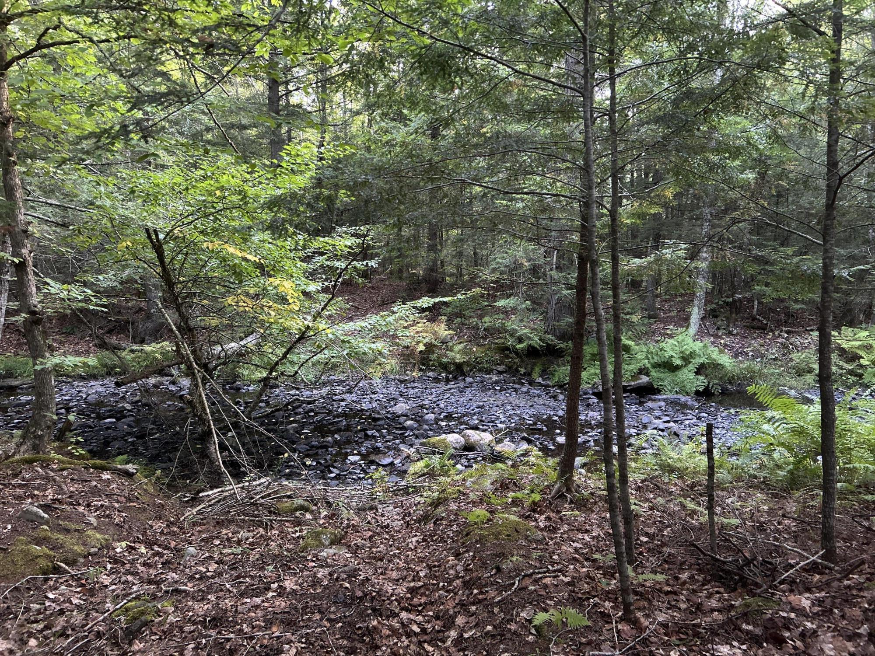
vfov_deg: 53.1
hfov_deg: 67.3
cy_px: 328
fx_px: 657
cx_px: 438
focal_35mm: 26
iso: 200
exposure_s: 1/60
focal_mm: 5.7
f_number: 1.5
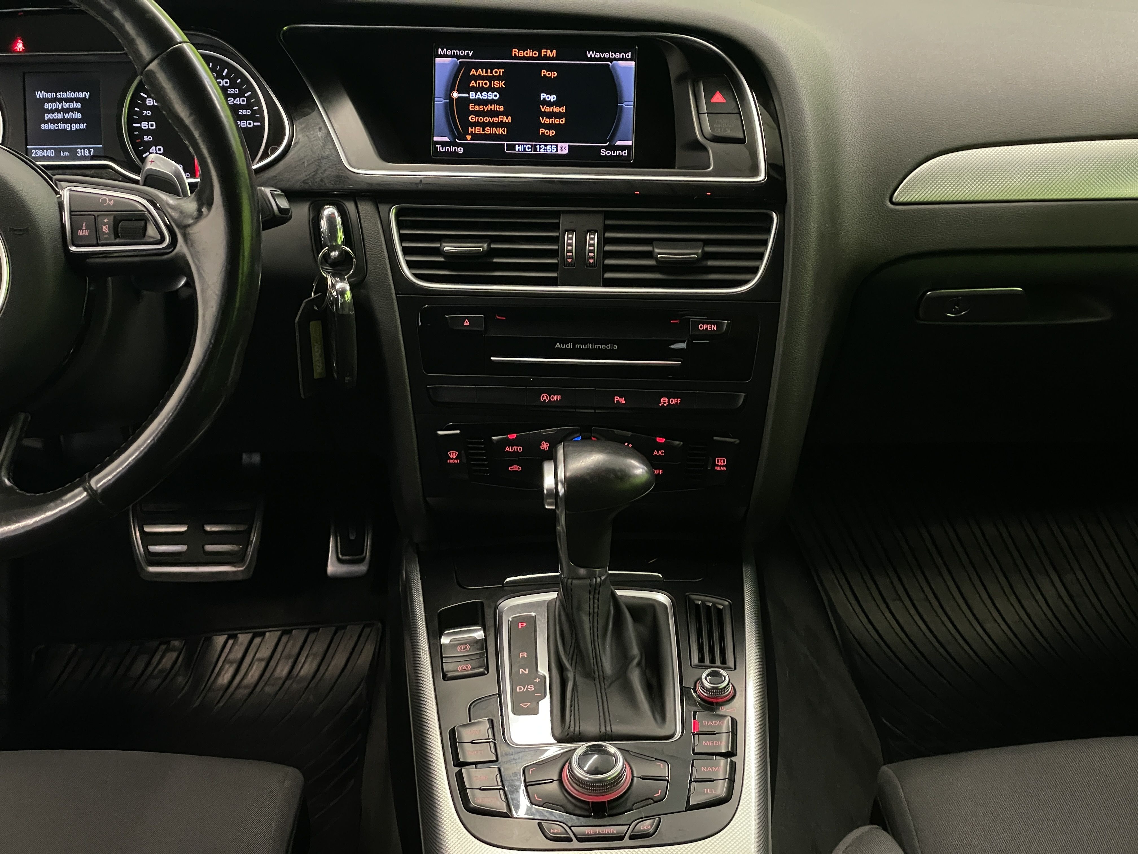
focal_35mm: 52
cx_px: 569
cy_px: 427
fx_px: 1709
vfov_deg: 28.0
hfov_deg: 36.8
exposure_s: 1/50
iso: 500
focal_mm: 6
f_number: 2
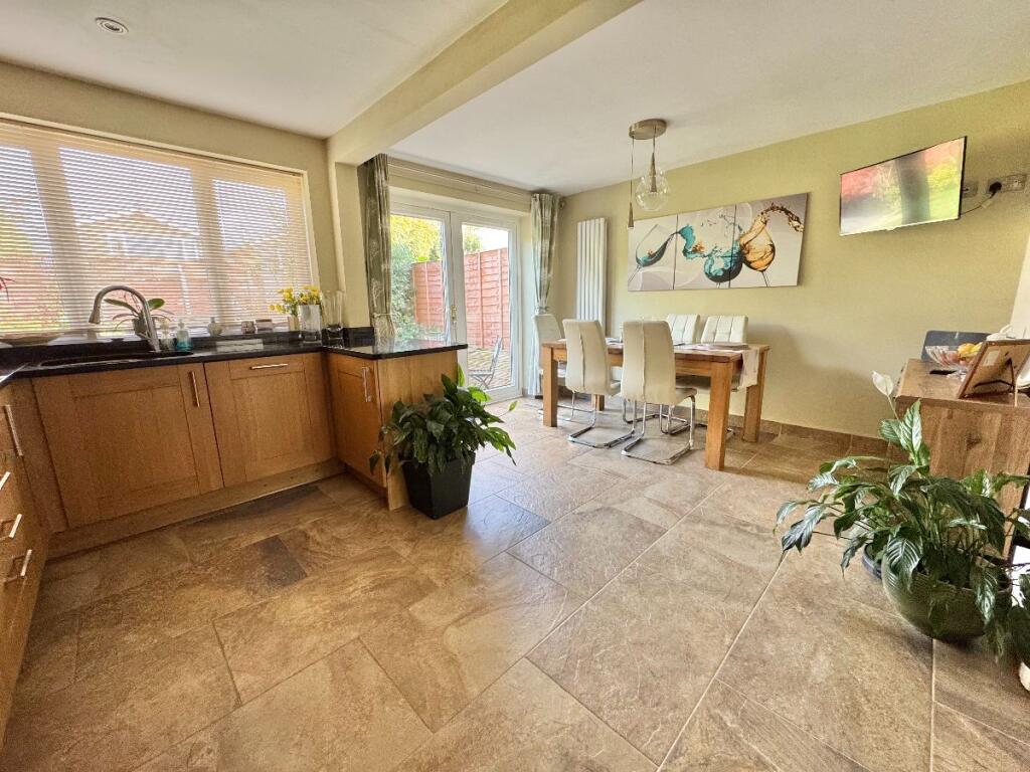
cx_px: 515
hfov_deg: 102.1
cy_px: 386
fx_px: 417
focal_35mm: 14
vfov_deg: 85.7
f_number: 2.2
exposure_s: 1/99
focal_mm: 2.22
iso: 160
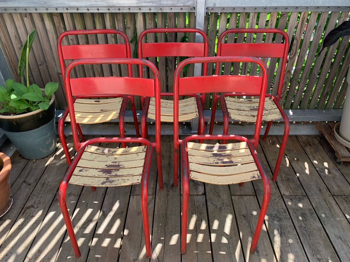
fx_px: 263
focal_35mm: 26
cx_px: 175
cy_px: 131
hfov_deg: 67.3
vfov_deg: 53.1
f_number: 1.8
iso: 25
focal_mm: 4.25
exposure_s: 1/331
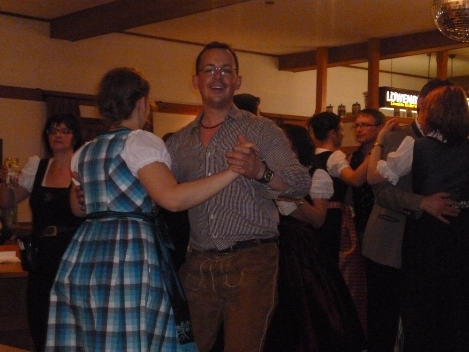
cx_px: 234
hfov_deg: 28.2
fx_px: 935
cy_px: 176
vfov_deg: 21.3
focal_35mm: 69
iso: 1000
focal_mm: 12.3
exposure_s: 1/60
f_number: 4.5
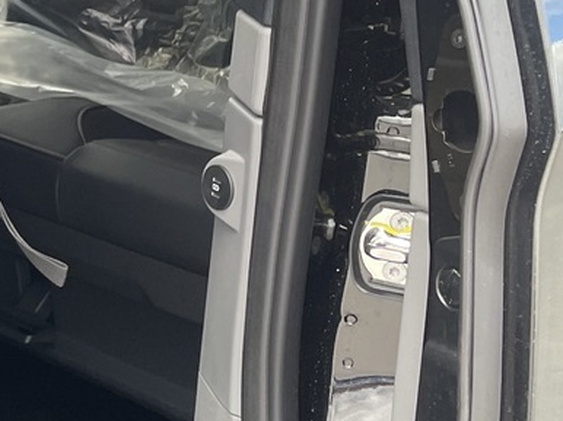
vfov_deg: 15.2
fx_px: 1577
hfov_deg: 16.8
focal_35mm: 97
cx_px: -446
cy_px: 181
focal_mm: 4.2
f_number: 1.6
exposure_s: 1/121
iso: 64
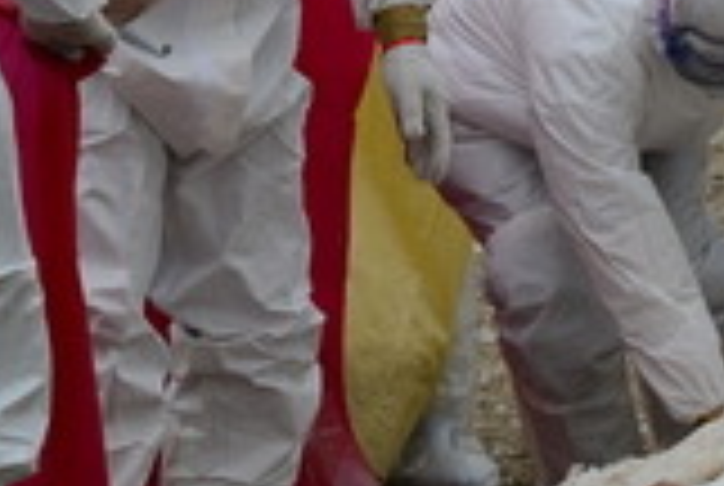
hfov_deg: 4.0
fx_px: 10316
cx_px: 322
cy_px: -153
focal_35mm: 512
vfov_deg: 2.7
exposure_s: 1/160
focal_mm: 120
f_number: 5.6
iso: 100
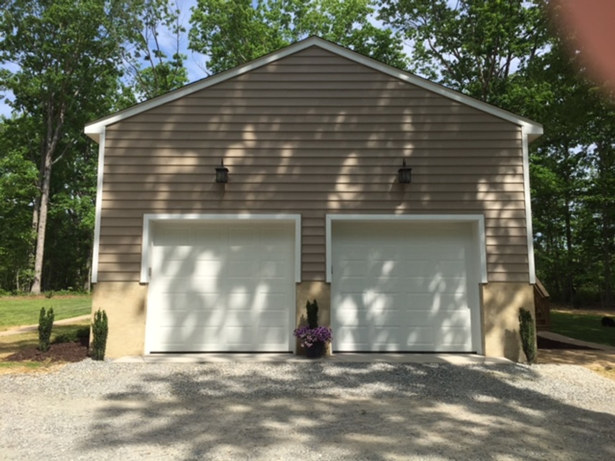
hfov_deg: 61.7
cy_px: 230
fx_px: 515
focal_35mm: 29
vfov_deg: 48.2
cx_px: 308
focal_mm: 4.15
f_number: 2.2
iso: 32
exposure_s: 1/1721
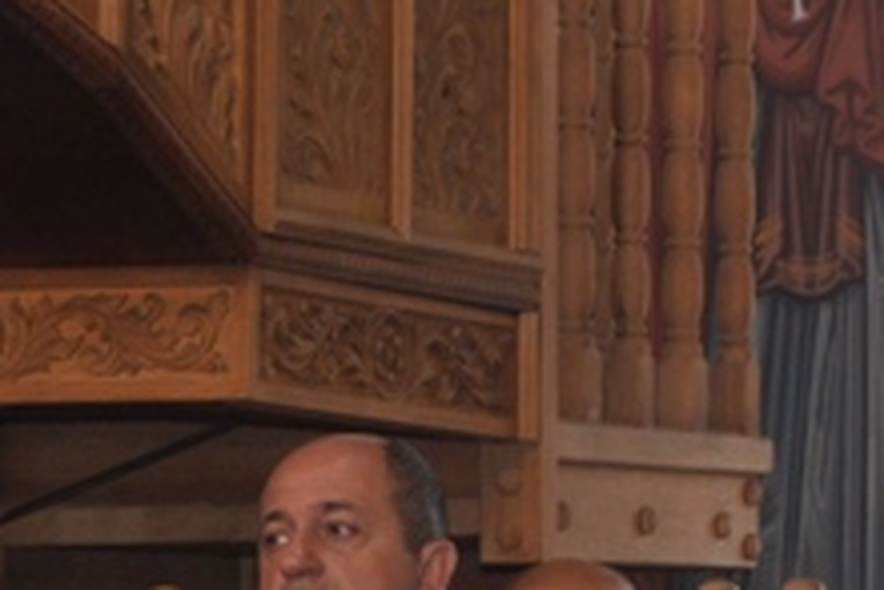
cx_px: 253
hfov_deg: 6.1
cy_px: 1078
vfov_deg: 4.0
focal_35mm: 340
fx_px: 8354
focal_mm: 78
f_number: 7.1
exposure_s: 1/50
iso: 1600
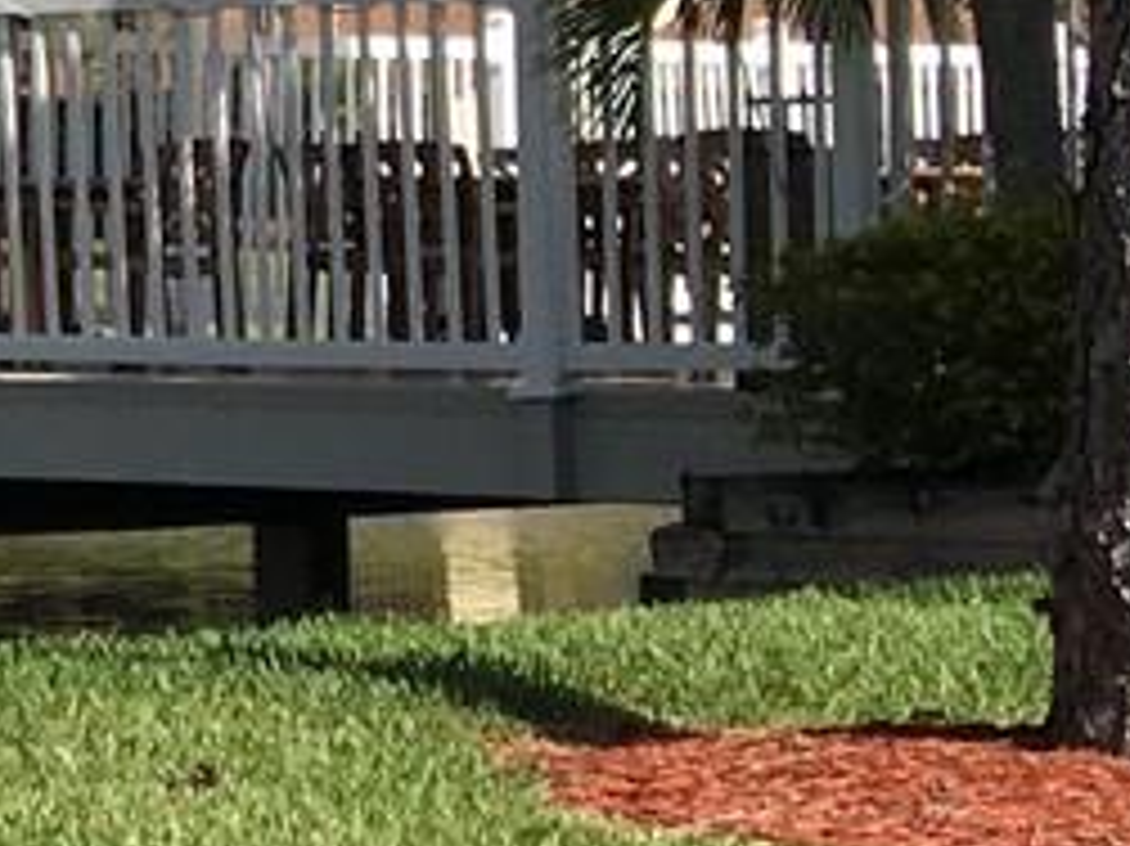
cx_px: -2332
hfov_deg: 8.7
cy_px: 58
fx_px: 6036
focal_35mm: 185
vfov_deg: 8.0
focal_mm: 4.15
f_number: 2.2
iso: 25
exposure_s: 1/1637
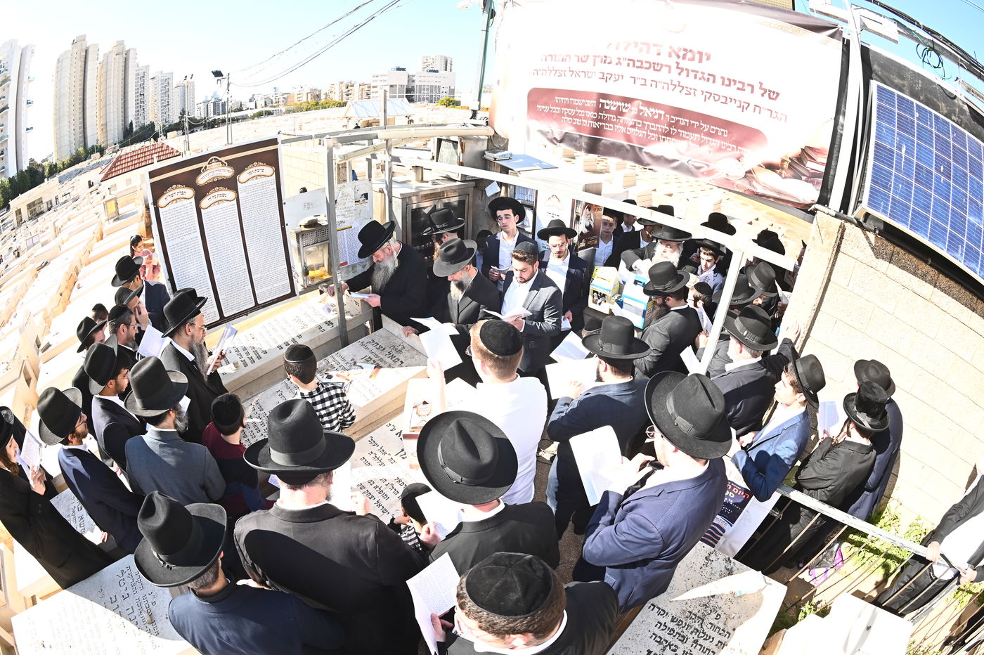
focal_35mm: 16
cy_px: 328
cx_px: 492
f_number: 13
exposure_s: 1/80
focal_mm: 16
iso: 250
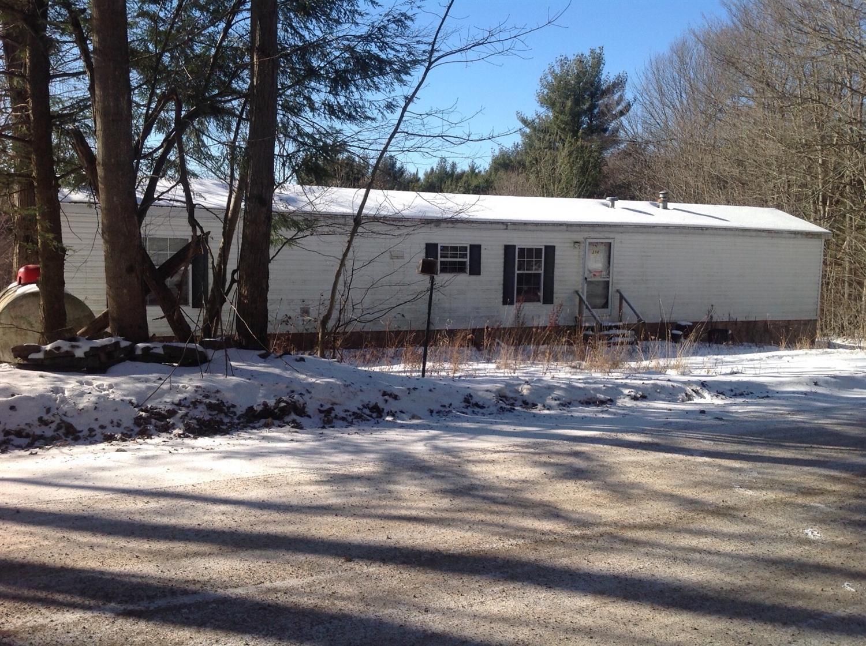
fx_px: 874
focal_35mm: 35
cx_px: 433
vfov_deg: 40.6
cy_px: 323
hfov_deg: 52.7
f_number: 2.4
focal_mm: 4.28
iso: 50
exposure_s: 1/1374
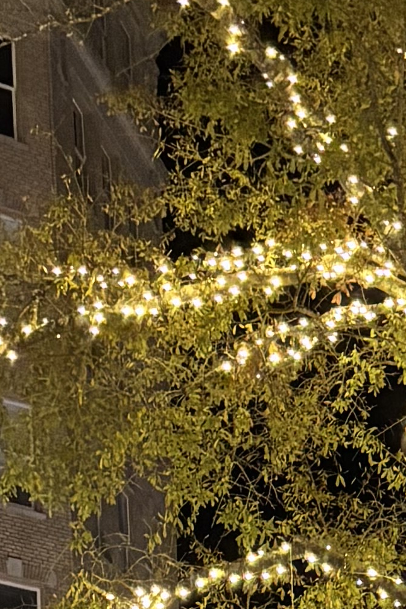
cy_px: 1416
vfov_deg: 11.4
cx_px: 873
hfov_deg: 8.4
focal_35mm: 153
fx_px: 2589
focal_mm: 5.96
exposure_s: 1/30
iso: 800
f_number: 1.6
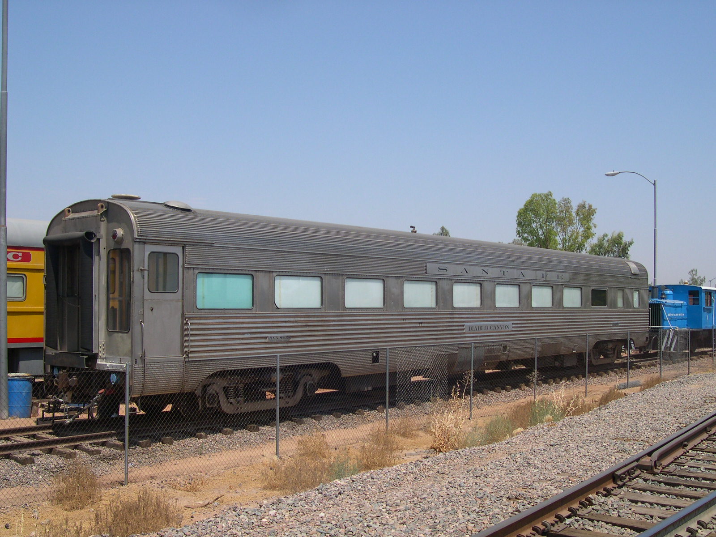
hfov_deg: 49.0
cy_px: 268
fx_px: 786
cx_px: 358
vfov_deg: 37.7
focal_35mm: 38
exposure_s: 1/228
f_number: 7.6
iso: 100
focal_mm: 8
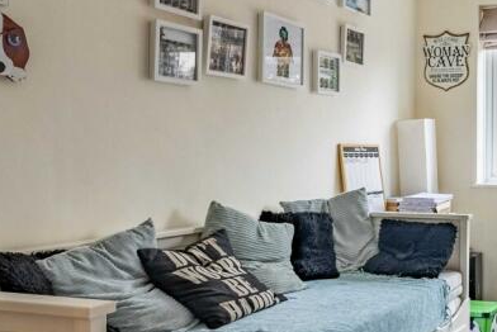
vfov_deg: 28.7
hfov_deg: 36.0
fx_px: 649
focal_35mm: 47
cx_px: 540
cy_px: 146
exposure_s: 1/800
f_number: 8
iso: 1000
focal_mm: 18
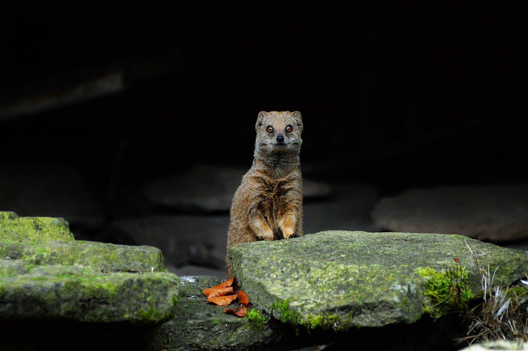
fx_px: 3297
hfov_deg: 9.2
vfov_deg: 6.1
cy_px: 176
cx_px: 264
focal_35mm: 225
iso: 6400
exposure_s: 1/3200
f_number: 4.5
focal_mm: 150
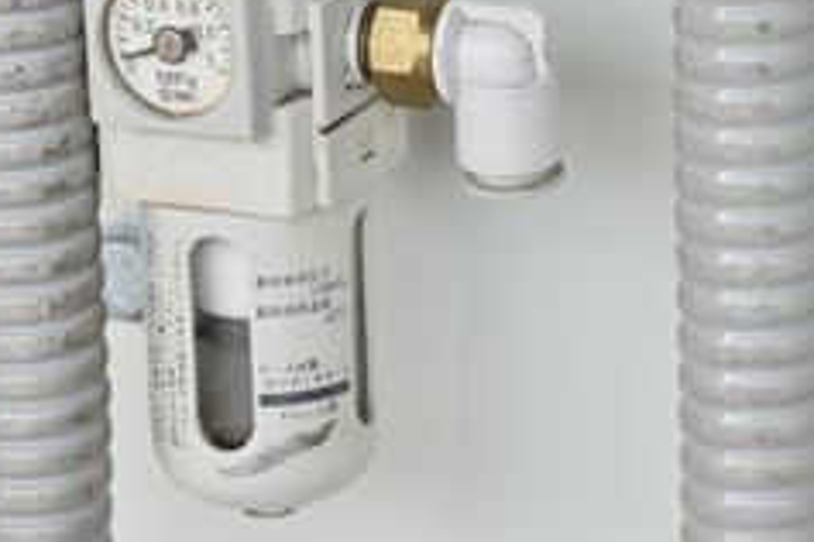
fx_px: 7009
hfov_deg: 6.6
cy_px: 31
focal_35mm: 310
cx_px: 210
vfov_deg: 4.4
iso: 1250
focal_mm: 98
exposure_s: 1/1250
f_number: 6.3
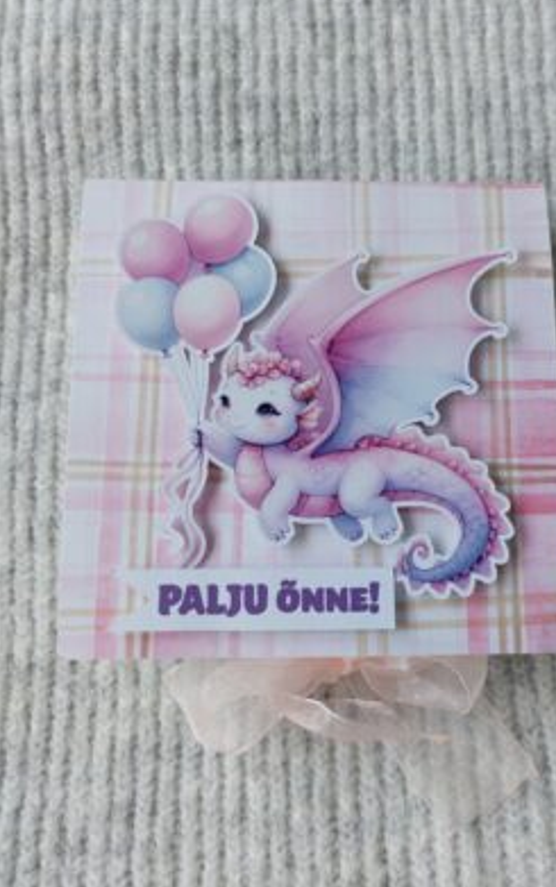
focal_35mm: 26
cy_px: 436
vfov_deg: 70.4
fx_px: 629
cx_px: 338
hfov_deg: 47.4
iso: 50
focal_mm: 5.23
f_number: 1.8
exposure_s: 1/50
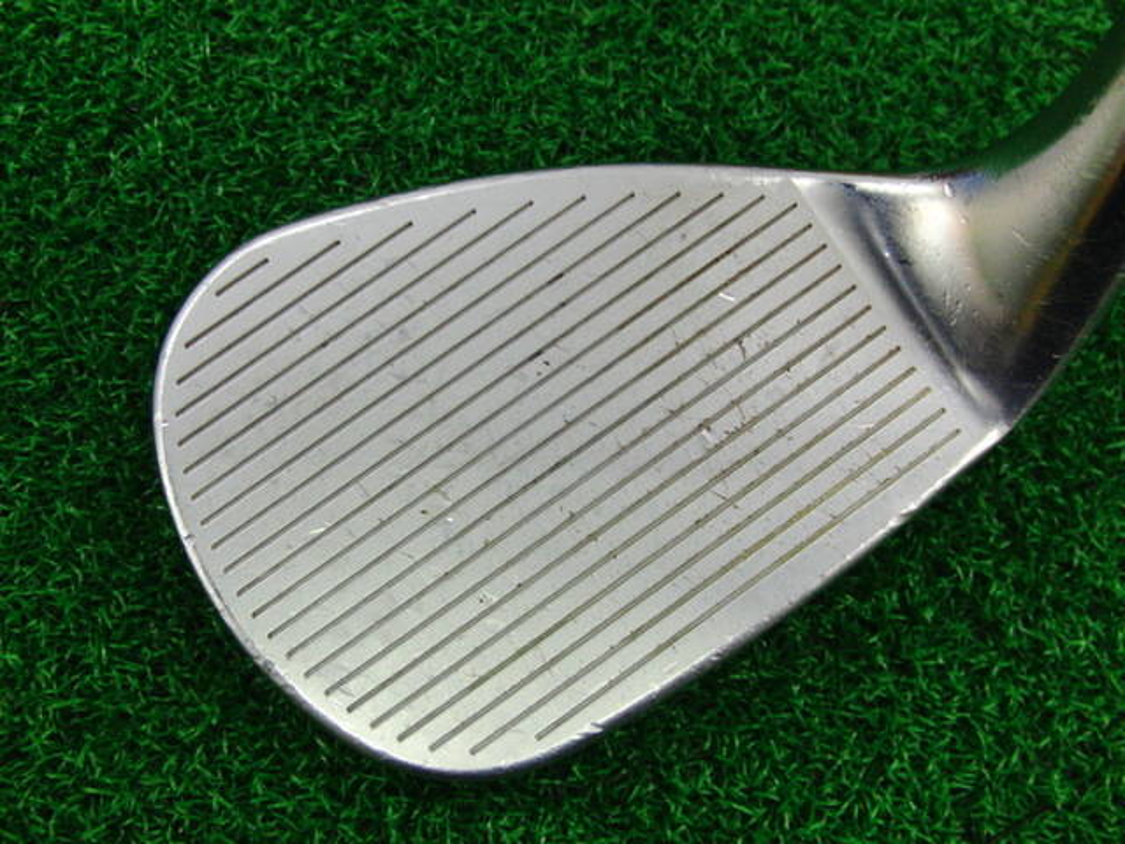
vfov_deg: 38.7
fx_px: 1202
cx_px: 562
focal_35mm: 37
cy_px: 422
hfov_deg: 50.1
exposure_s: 1/60
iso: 400
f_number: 3.6
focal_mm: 6.42
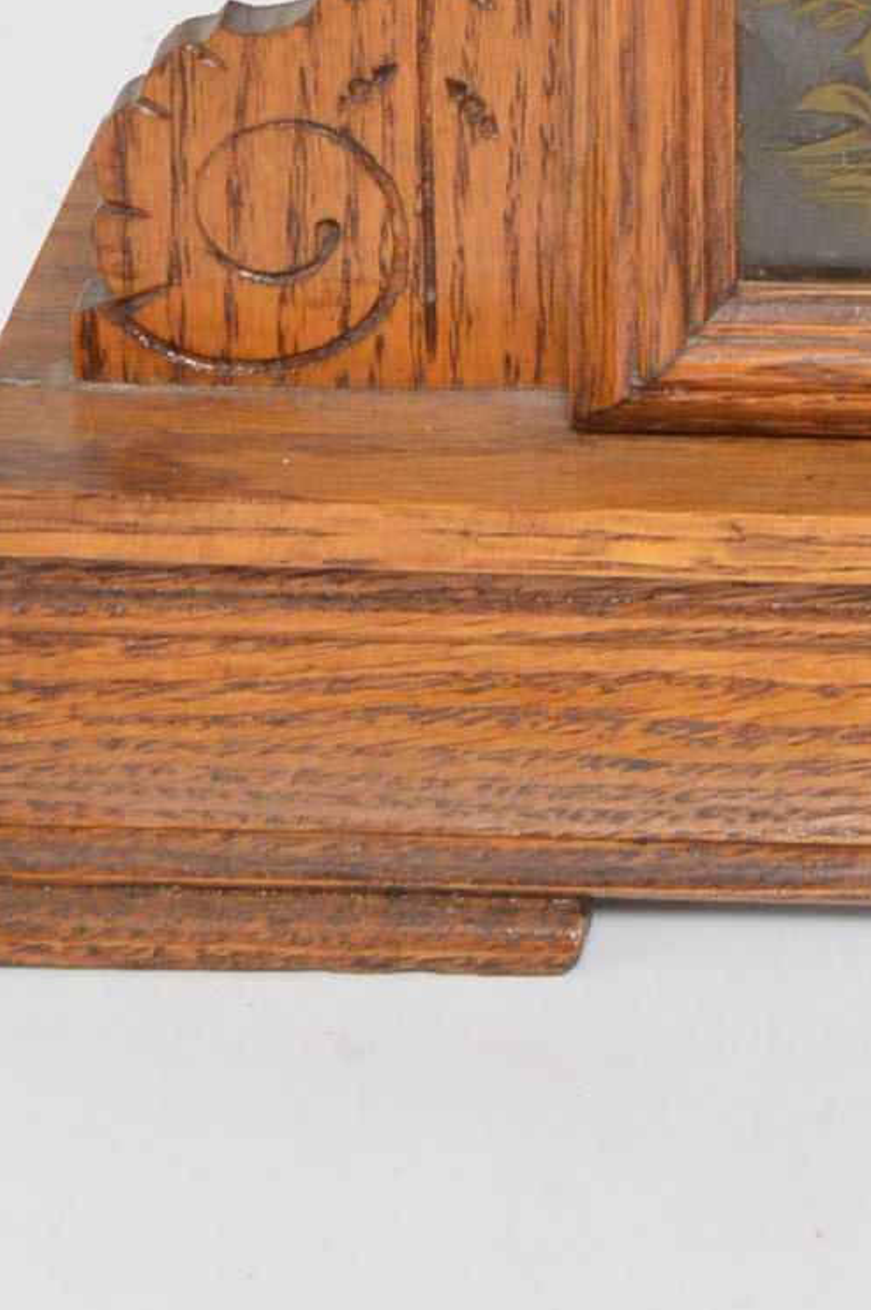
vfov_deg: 11.3
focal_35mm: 164
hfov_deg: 8.1
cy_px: -1315
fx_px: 5963
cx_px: 1465
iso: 800
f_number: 9
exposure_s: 1/80
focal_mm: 27
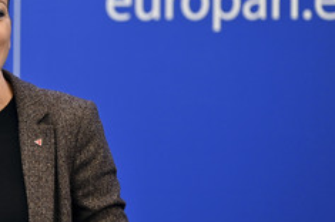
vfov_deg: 5.3
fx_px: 2407
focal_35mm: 259
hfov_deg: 7.9
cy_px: 92
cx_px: 46
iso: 640
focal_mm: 135
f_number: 2.8
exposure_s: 1/160
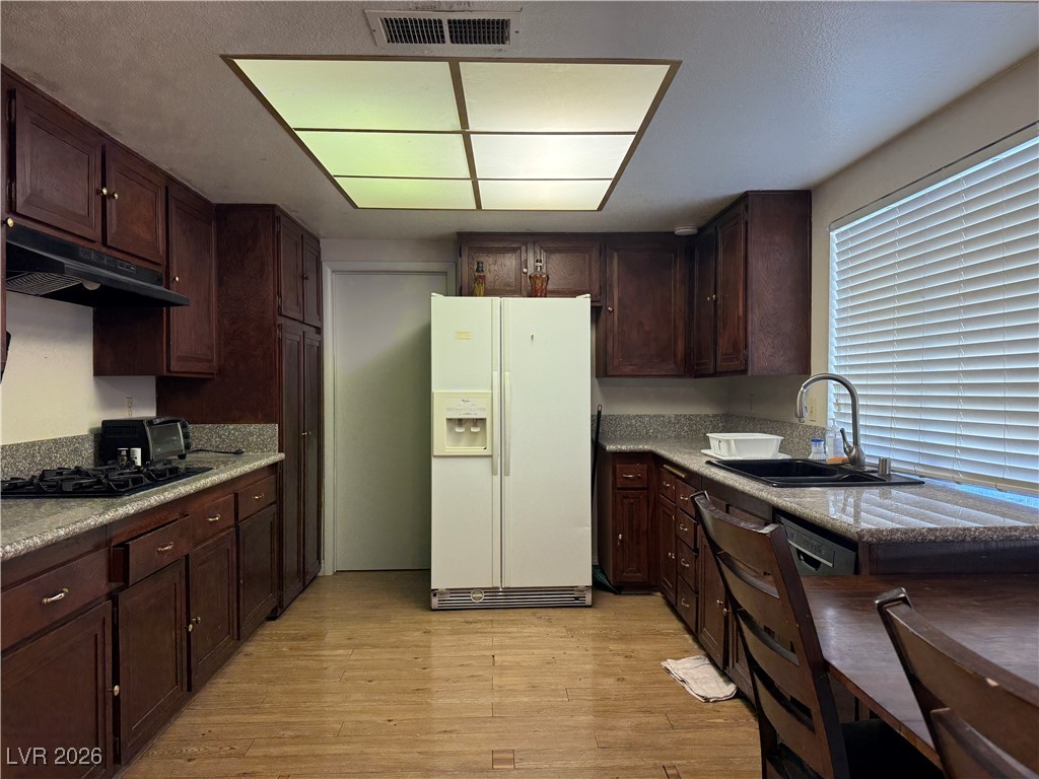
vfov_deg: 56.8
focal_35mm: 24
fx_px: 720
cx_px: 520
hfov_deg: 71.6
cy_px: 390
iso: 100
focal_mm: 6.76
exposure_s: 1/137
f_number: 1.78
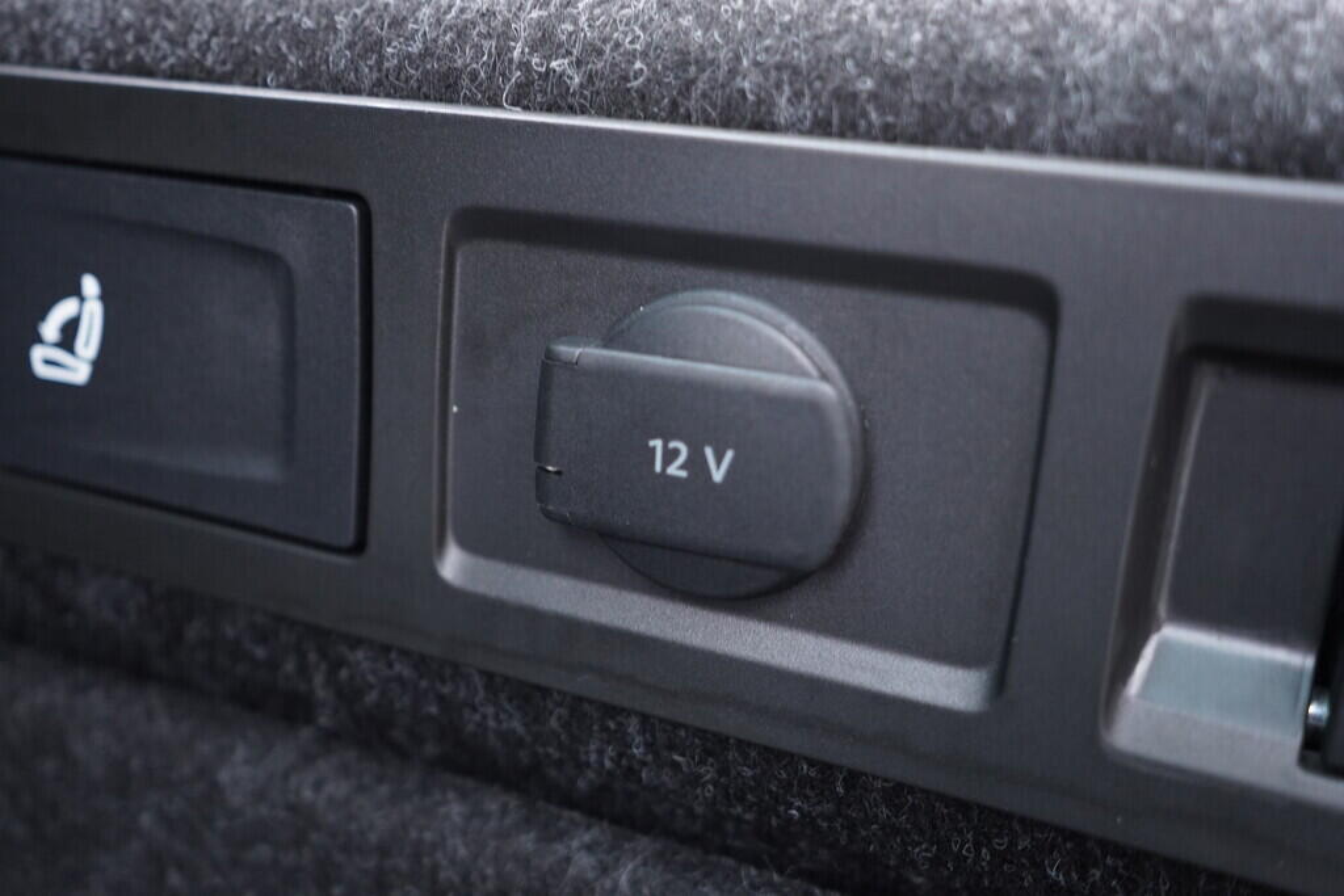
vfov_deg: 36.9
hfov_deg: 53.1
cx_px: 672
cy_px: 448
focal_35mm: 36
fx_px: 1344
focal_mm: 24
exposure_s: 1/40
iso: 640
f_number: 2.8
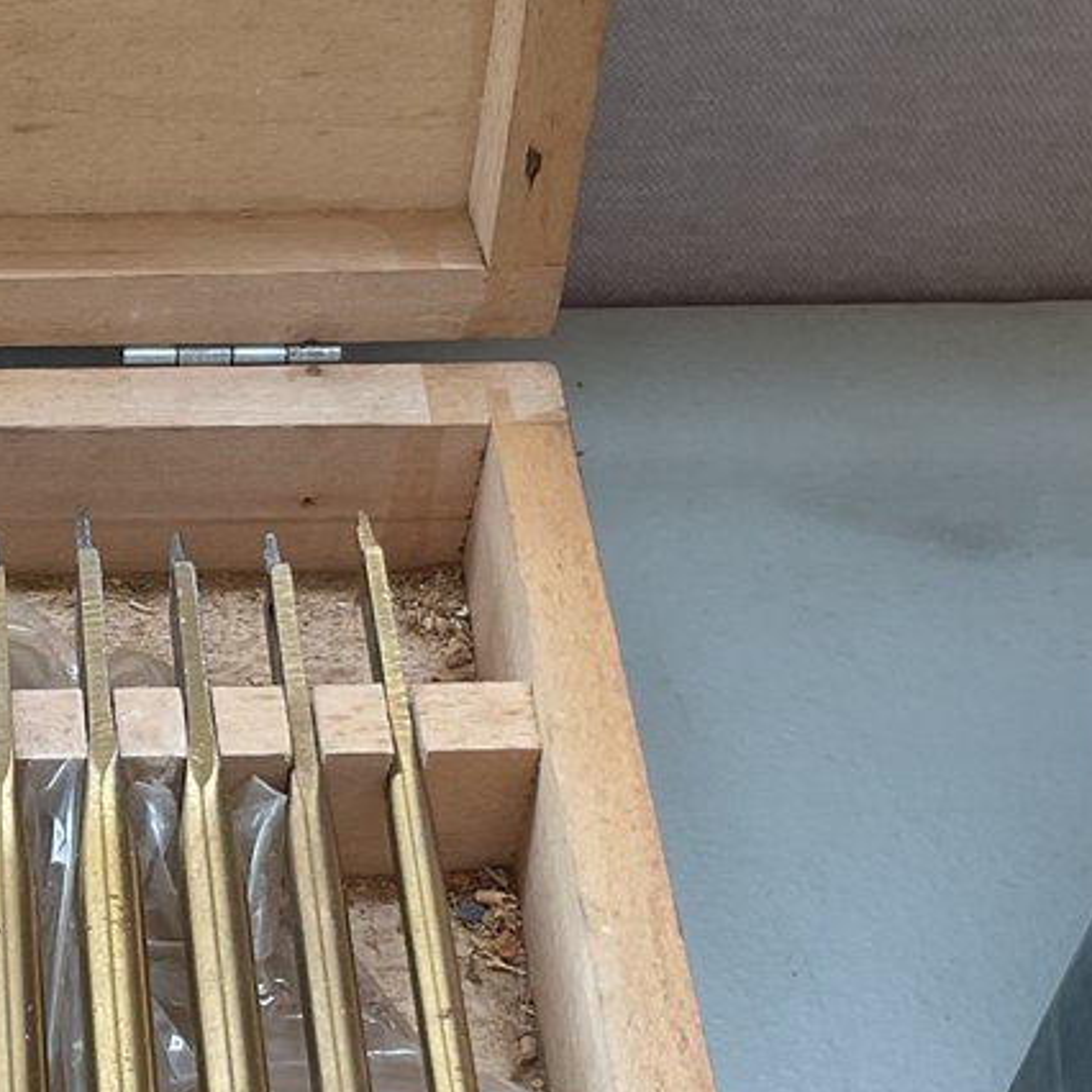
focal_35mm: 91
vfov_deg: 19.0
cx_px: -19
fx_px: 3248
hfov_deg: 18.5
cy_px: 770
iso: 32
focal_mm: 3
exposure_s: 1/120
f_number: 1.8
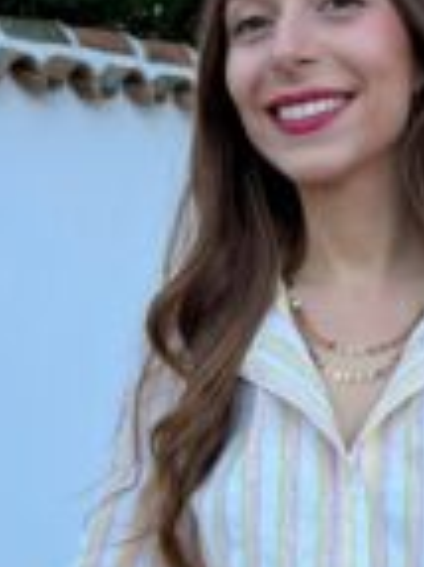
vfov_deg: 27.1
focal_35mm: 67
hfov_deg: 21.5
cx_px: 357
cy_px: 587
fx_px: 1096
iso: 80
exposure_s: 1/430
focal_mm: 6.76
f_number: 1.78
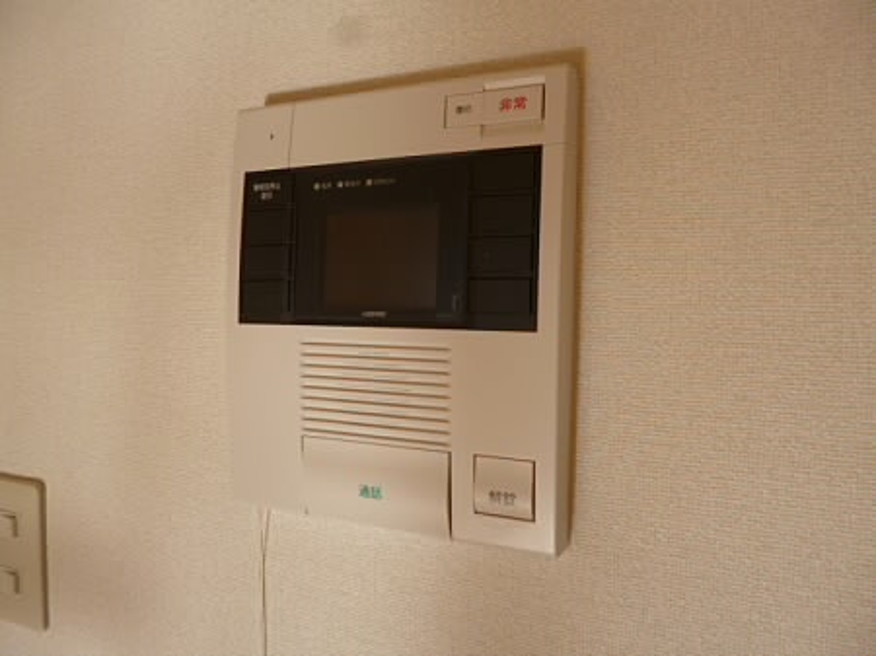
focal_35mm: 24
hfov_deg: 71.6
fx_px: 607
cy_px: 328
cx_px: 438
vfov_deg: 56.8
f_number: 2.5
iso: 100
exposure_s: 1/400
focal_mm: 4.3
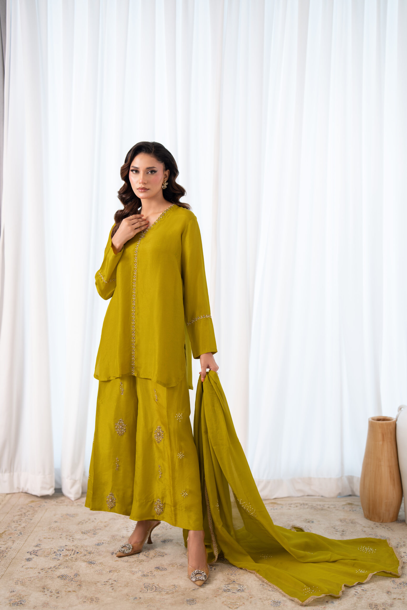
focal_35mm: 50
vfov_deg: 39.6
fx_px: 848
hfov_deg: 27.0
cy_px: 305
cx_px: 204
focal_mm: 50
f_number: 1.6
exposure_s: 1/160
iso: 125
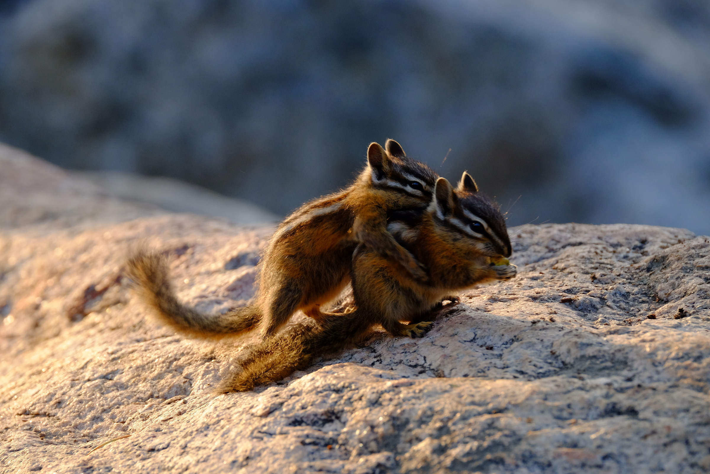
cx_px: 355
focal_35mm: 600
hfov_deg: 3.4
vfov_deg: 2.3
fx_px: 11832
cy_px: 237
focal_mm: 400
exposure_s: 1/180
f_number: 8
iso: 800
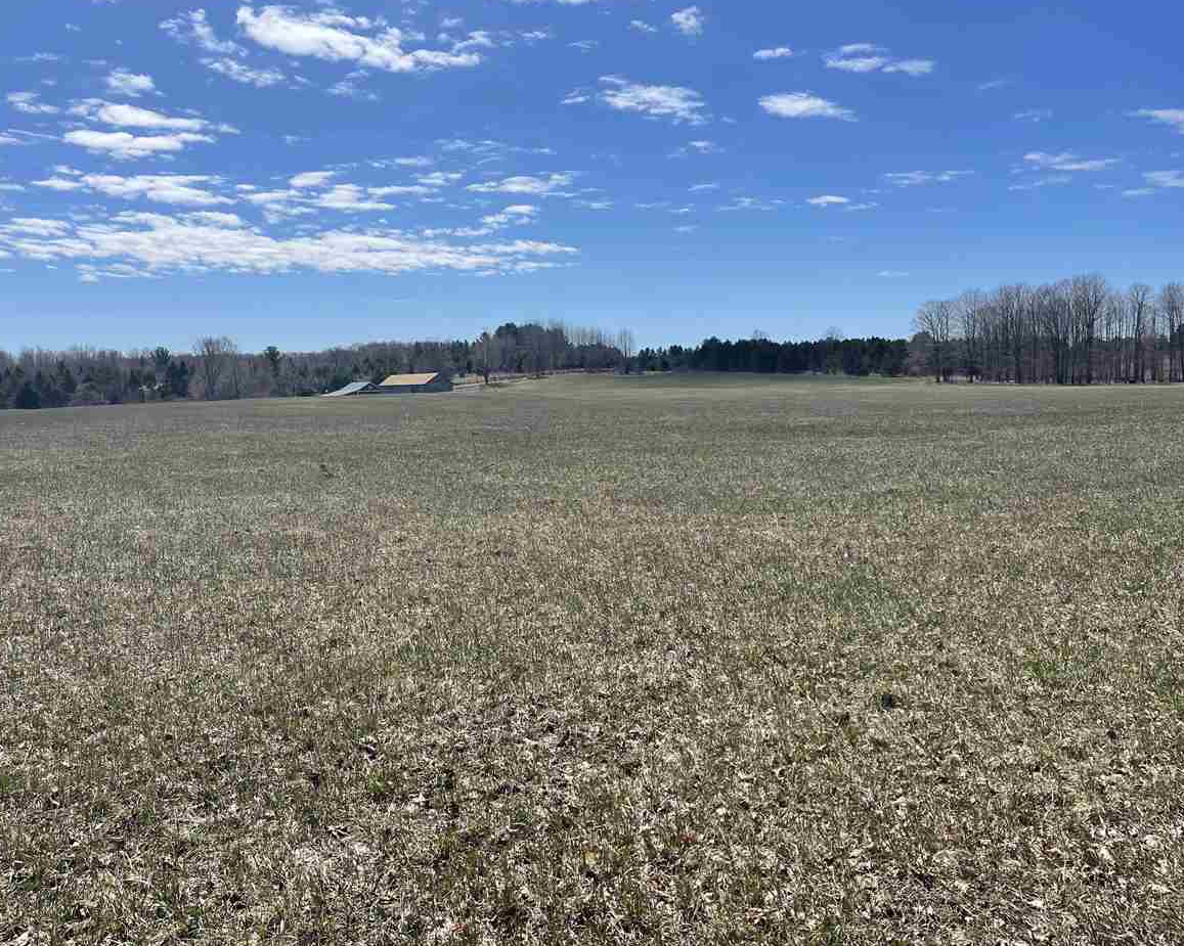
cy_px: 465
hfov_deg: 64.1
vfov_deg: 53.2
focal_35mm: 27
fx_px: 946
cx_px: 565
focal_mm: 5.1
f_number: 1.6
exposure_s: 1/5917
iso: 32
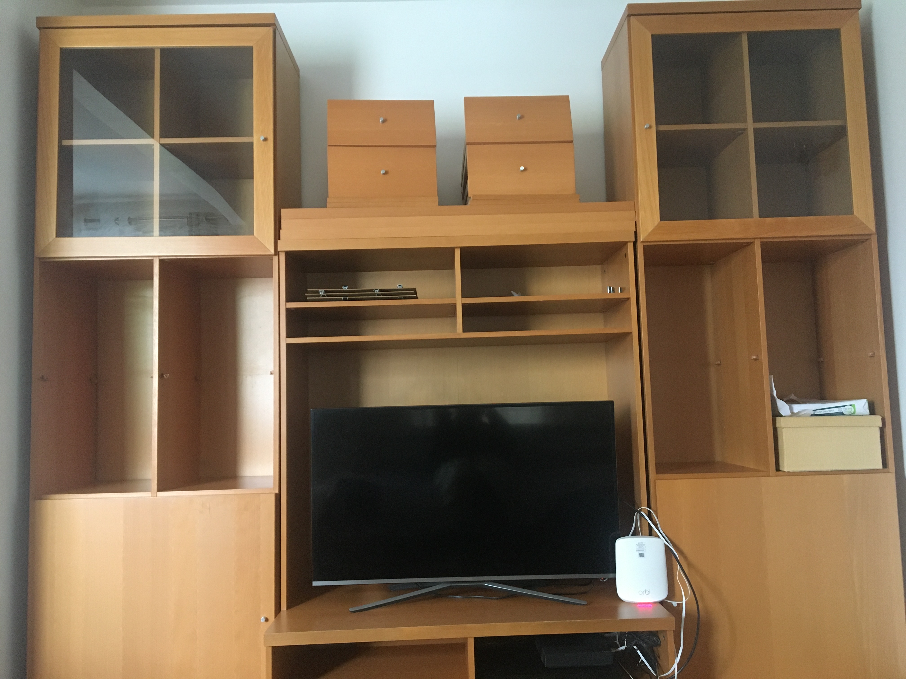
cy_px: 340
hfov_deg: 61.7
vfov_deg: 48.2
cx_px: 453
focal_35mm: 29
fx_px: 759
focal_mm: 4.15
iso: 200
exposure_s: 1/17
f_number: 2.2
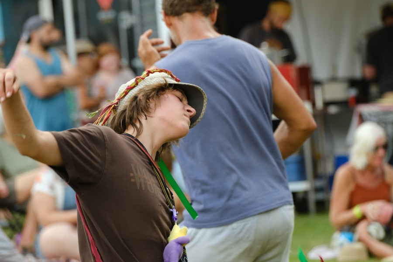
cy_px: 131
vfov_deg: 4.8
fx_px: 3133
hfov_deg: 7.2
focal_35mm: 287
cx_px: 196
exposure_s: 1/250
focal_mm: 191.6
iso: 640
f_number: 5.6
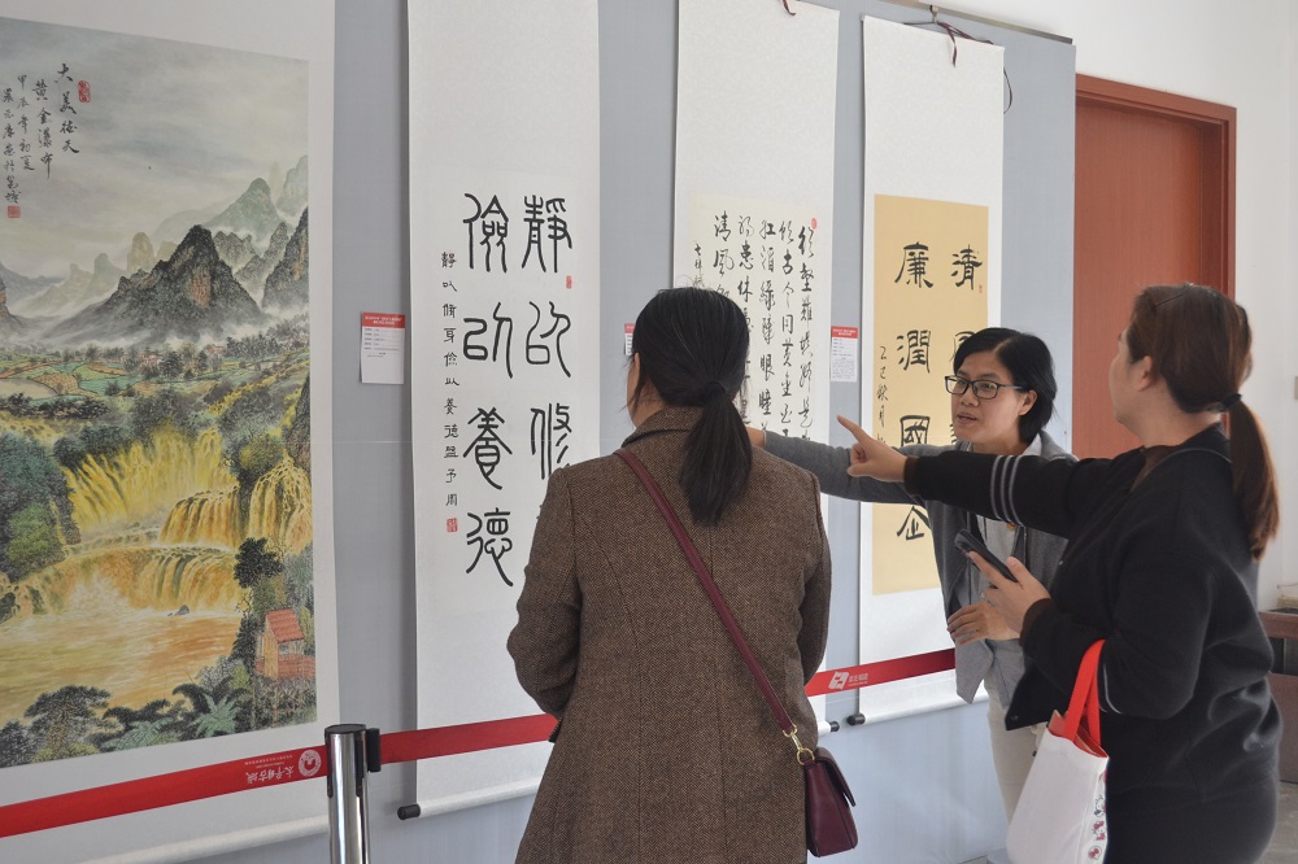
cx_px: 649
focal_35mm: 48
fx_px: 1730
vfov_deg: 28.1
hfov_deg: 41.1
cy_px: 432
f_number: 5.6
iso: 800
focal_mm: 32
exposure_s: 1/125
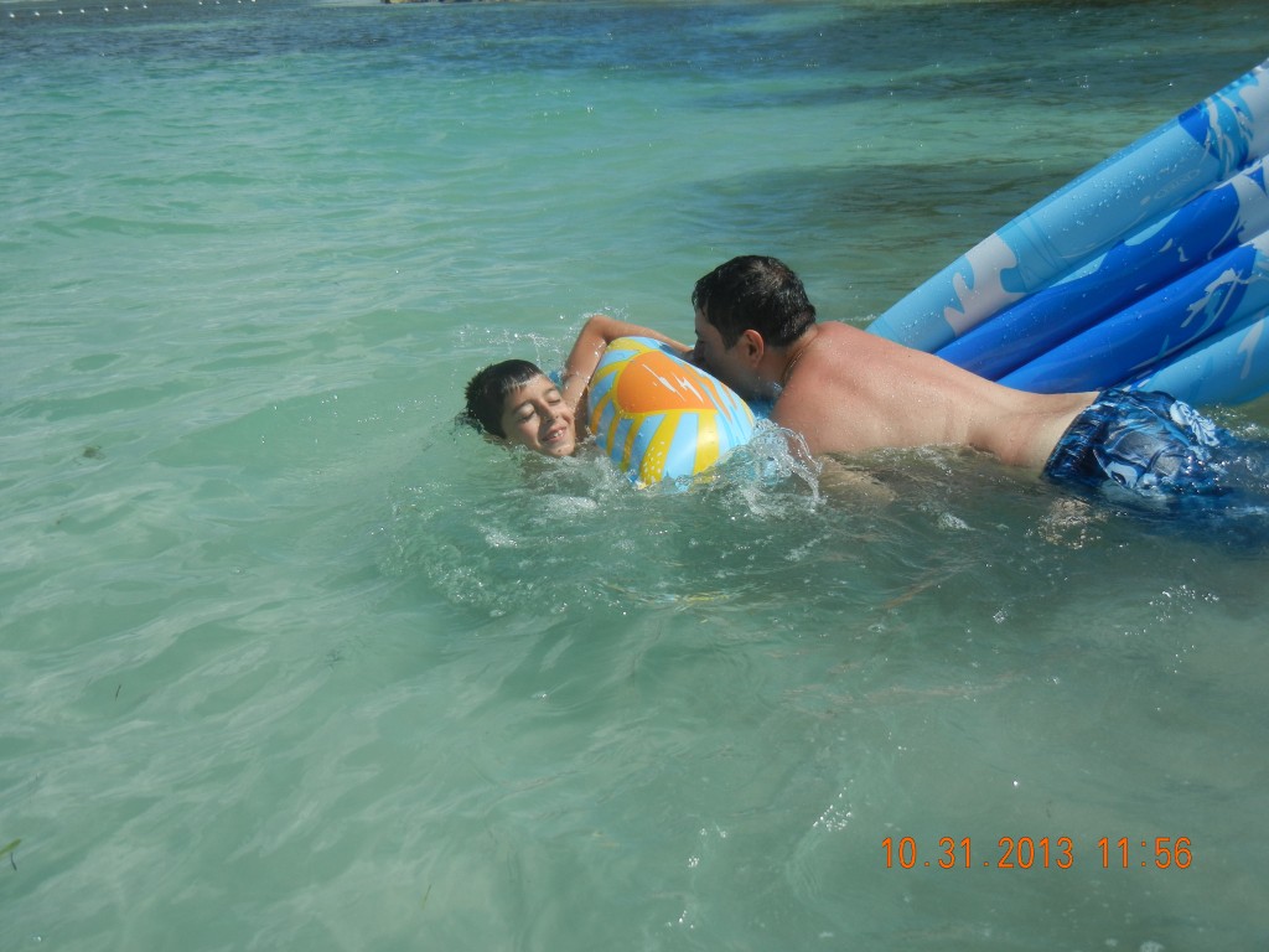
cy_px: 476
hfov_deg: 42.1
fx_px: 1650
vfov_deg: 32.2
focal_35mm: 45
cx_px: 634
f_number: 7.6
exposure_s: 1/602
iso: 160
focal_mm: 8.1
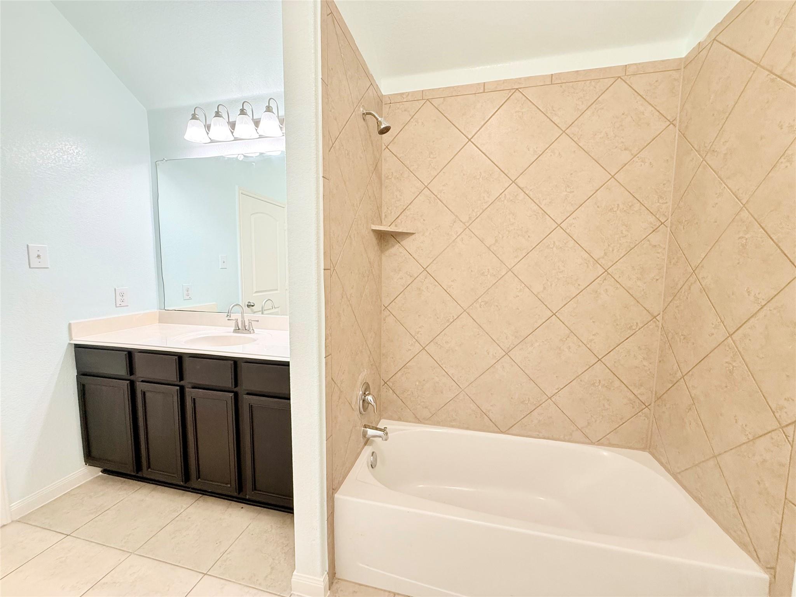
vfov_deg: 85.7
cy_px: 298
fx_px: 322
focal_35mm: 14
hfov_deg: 102.1
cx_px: 398
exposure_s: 1/120
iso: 200
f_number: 2.2
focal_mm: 2.22
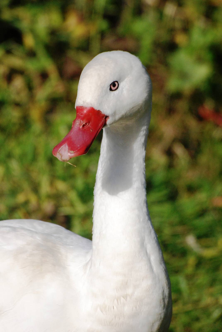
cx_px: 111
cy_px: 166
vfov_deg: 4.6
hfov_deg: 3.1
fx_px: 4151
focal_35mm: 450
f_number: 8
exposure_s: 1/4000
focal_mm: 300
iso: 1000
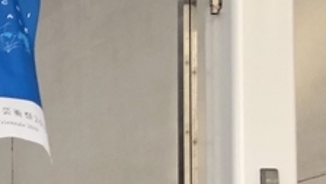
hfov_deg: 10.5
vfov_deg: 7.0
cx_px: -520
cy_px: 320
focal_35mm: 169
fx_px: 1461
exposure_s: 1/120
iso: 50
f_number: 1.8
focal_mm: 3.99
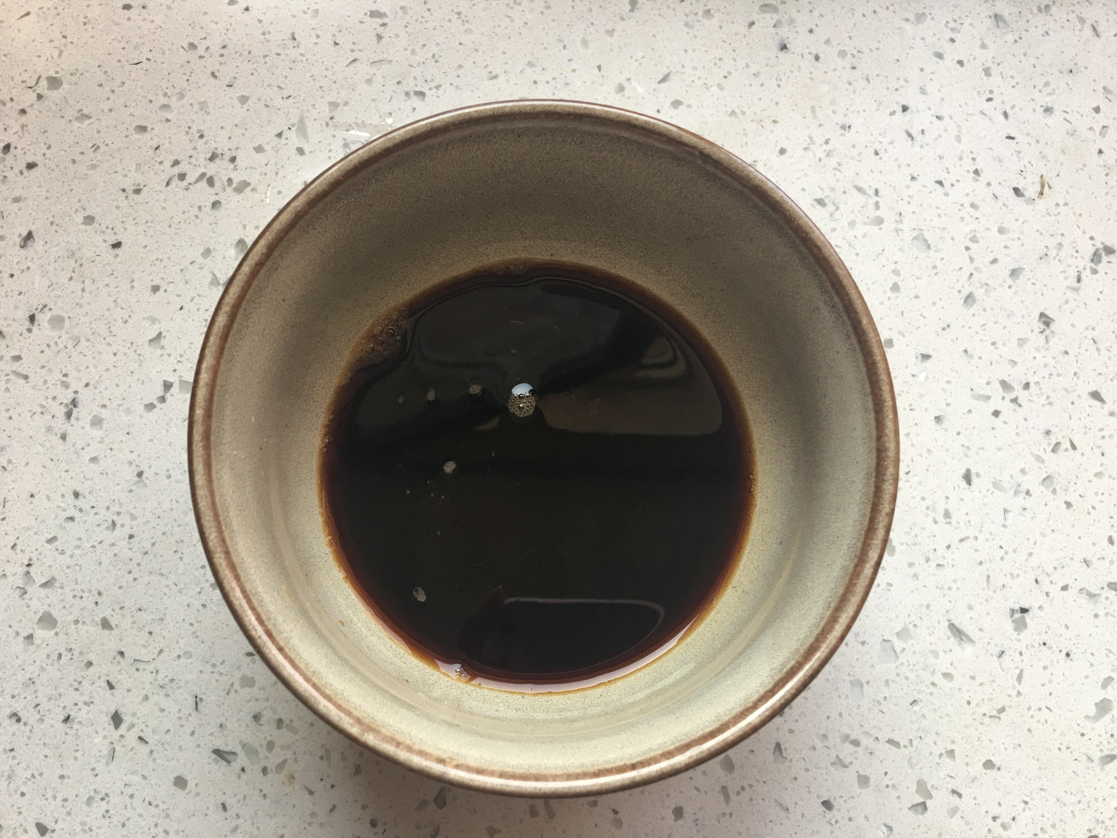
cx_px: 558
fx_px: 936
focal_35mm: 29
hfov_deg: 61.7
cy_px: 419
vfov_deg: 48.2
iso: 25
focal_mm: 4.15
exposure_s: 1/33
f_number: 2.2
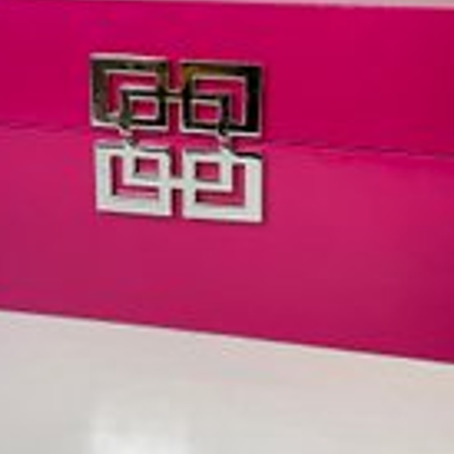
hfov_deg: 26.9
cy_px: 121
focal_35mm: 64
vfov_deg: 26.6
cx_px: 207
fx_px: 950
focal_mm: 3
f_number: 1.8
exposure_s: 1/120
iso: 50
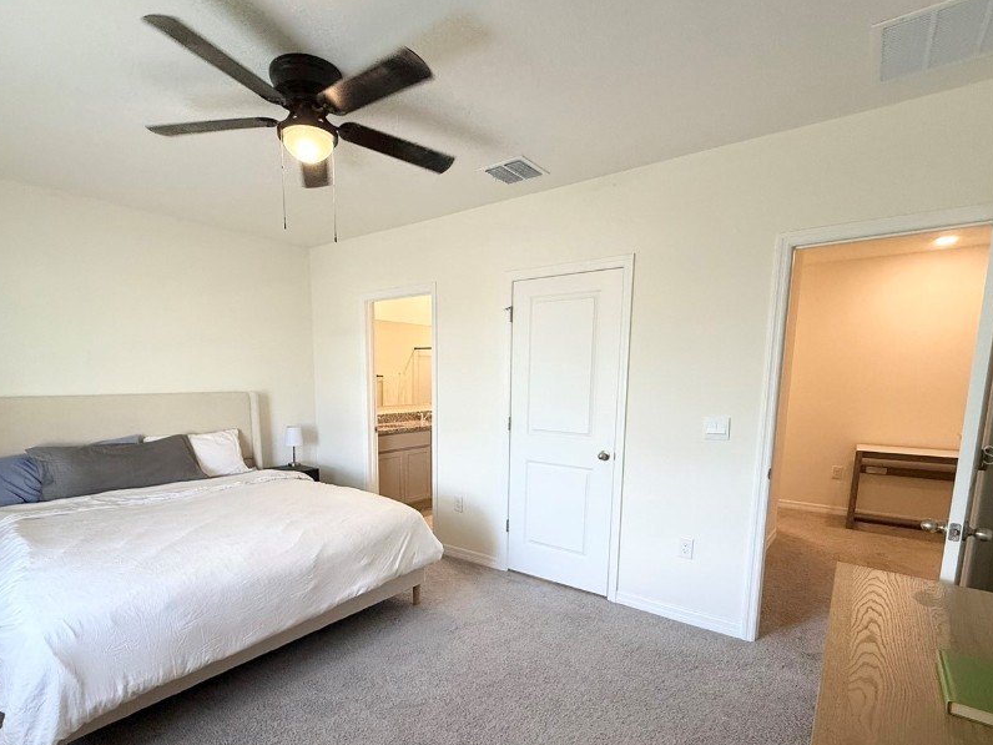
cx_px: 462
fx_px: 516
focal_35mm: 18
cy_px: 454
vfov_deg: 70.7
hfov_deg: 87.6
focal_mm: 2.22
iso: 200
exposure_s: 1/120
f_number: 2.2
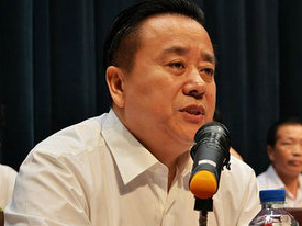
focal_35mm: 118
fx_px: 1028
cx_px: 217
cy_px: 162
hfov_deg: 16.6
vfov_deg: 12.5
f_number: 5.3
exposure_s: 1/80
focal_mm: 45
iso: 640
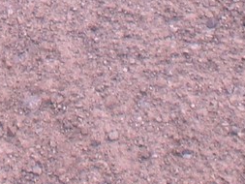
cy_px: -531
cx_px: -206
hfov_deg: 8.0
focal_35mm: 240
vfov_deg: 5.5
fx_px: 1699
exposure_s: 1/250
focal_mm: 6.3
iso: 50
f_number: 4.4
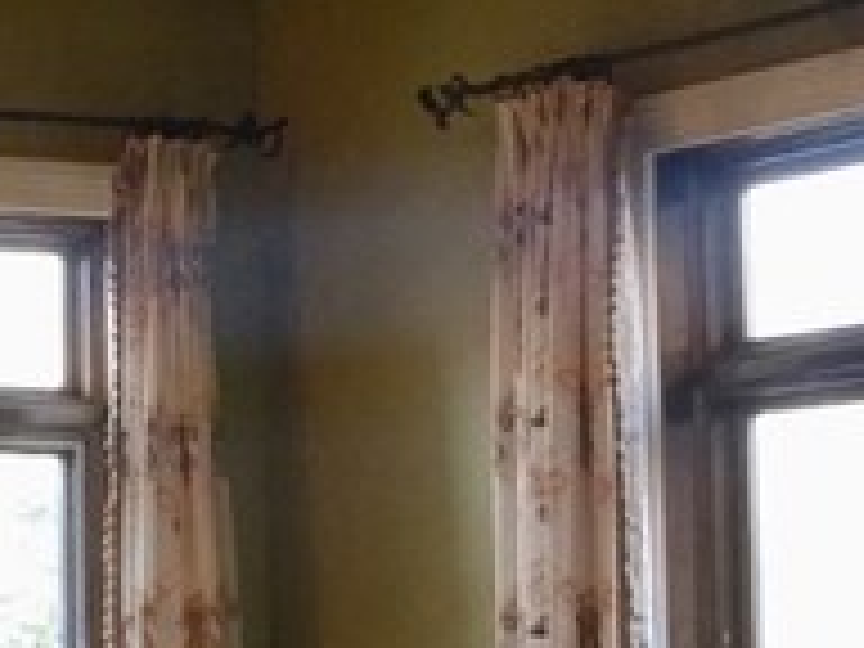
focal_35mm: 155
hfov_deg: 12.3
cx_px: -324
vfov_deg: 9.6
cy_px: 333
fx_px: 3869
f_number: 2.2
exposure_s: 1/15
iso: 40
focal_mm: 4.15
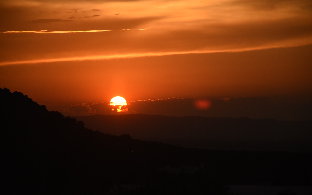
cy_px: 96
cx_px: 156
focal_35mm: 215
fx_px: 1828
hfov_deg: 9.8
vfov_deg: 6.1
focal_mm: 140
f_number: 5.6
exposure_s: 1/5000
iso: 1250
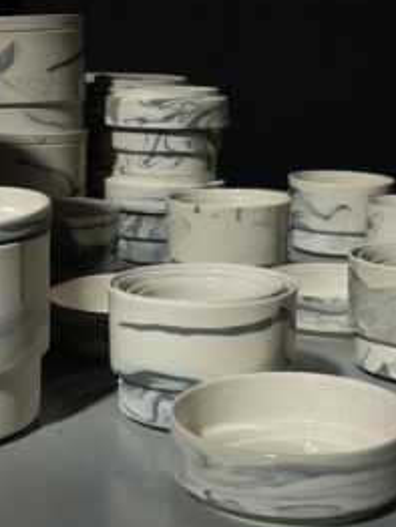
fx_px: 1066
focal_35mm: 70
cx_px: 248
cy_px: 198
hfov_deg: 21.0
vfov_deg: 27.7
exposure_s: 1/9524
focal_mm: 6
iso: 25
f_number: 2
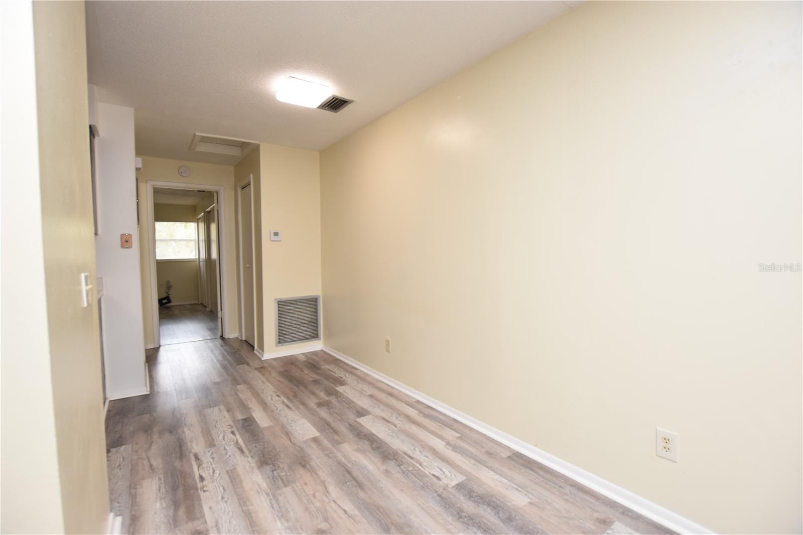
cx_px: 402
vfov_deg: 77.3
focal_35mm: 15
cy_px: 268
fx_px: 334
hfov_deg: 100.4
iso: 280
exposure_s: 1/60
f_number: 4
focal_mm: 10
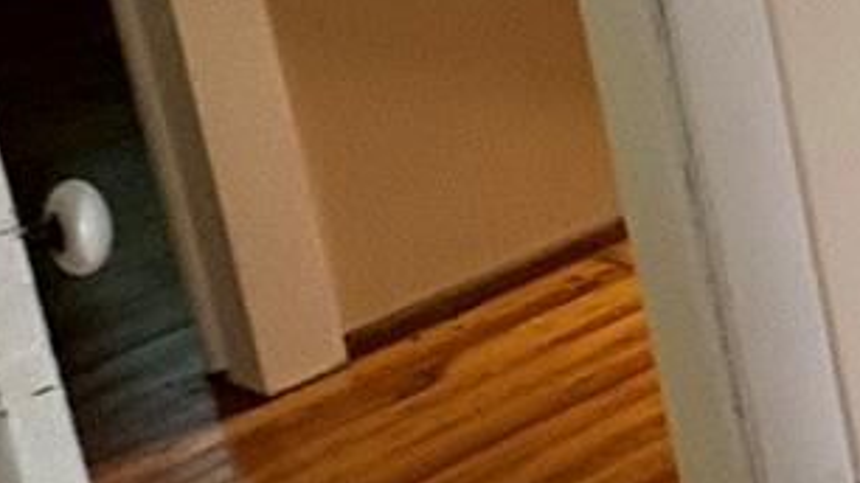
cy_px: -345
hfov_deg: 15.3
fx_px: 2326
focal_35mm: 102
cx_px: 1875
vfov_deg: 11.2
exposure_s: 1/60
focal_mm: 2.22
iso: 200
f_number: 2.2
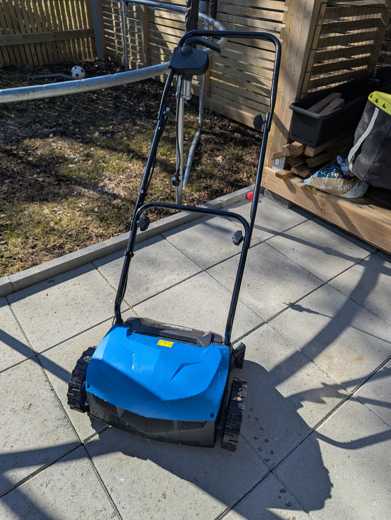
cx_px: 196
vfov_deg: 71.5
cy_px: 260
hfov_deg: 56.9
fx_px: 361
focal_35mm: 24
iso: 48
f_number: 1.85
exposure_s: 1/1381
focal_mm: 6.81
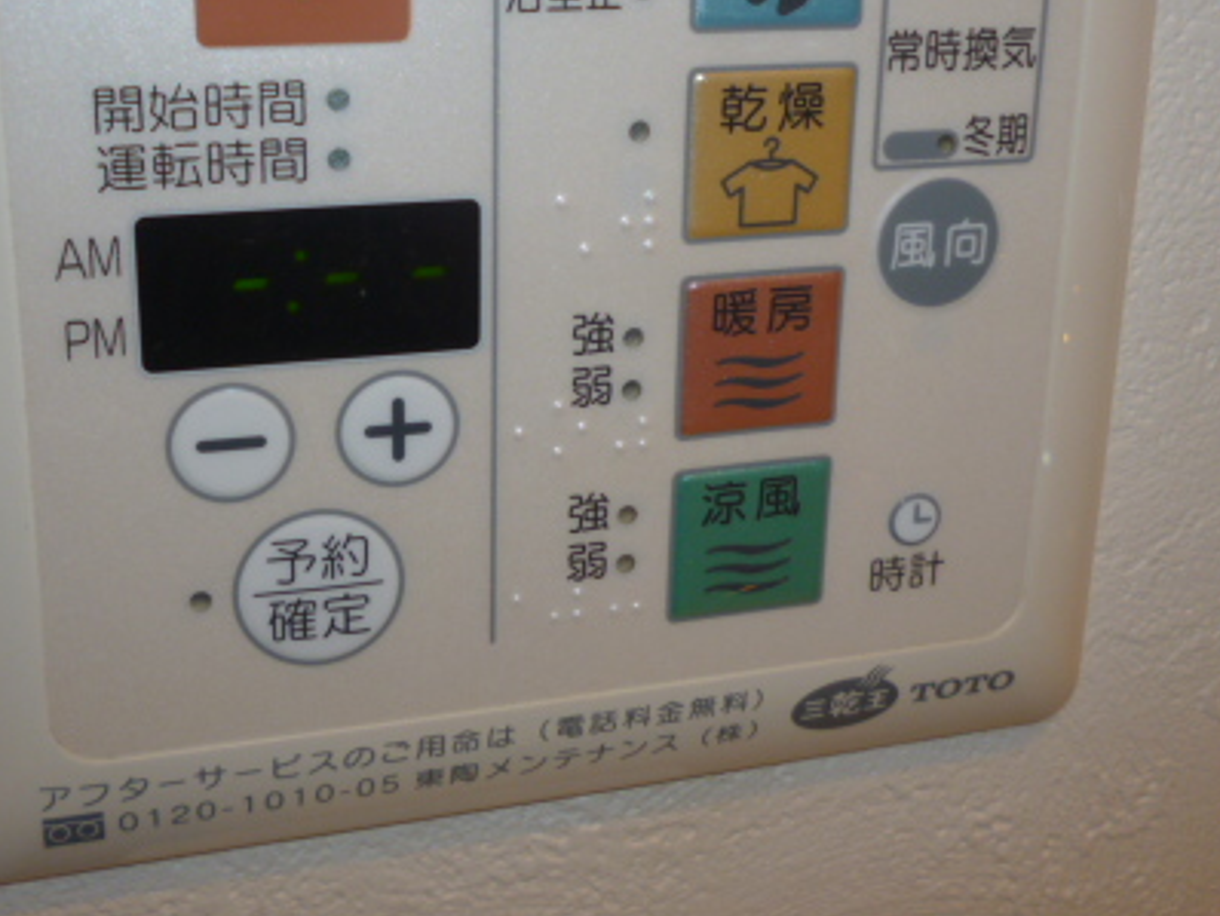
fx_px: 1587
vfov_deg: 31.7
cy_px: 236
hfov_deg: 42.0
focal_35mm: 45
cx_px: 524
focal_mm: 5
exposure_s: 1/60
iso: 100
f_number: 3.1
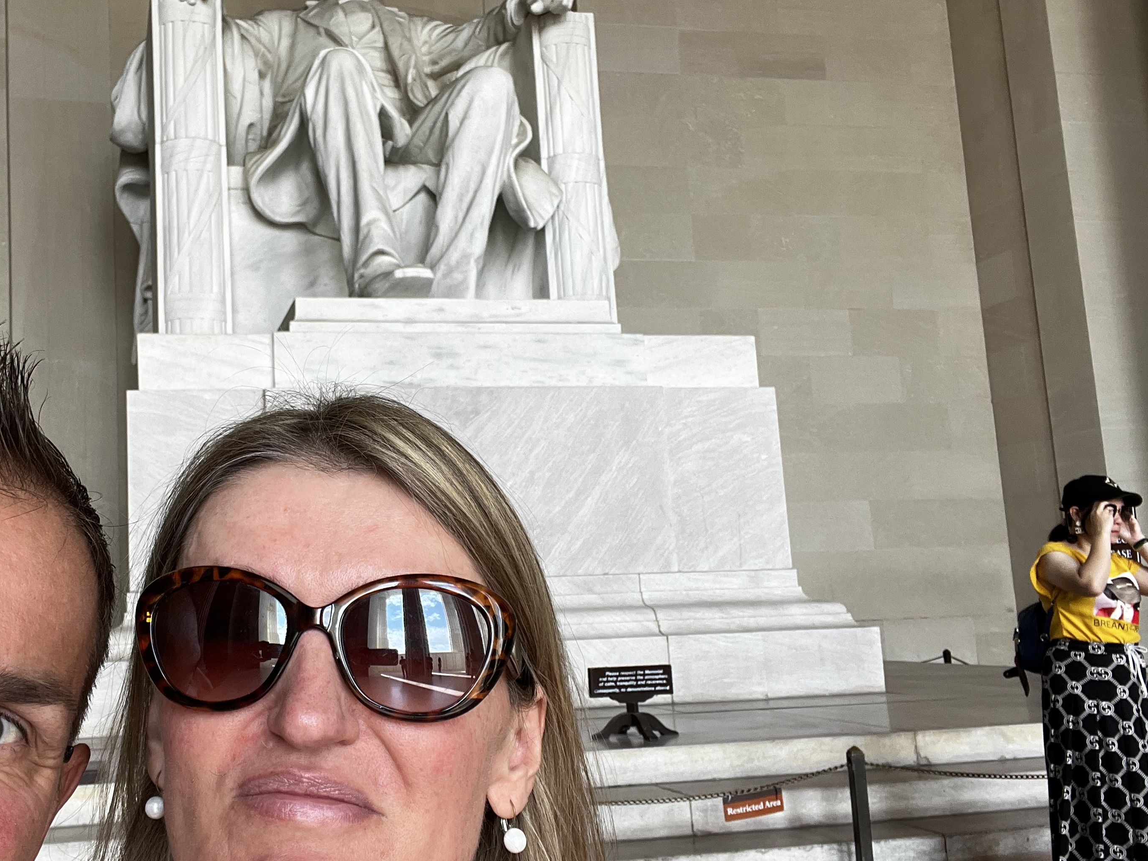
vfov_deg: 41.8
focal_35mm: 34
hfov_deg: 52.7
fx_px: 1128
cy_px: 448
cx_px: 361
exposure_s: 1/121
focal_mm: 2.71
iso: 40
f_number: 2.2
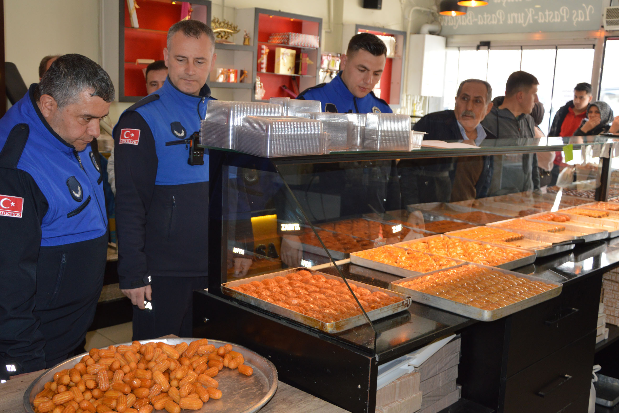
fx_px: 619
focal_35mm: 36
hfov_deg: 53.1
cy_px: 213
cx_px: 306
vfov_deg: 36.9
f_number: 3.8
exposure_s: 1/60
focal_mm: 22
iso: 450
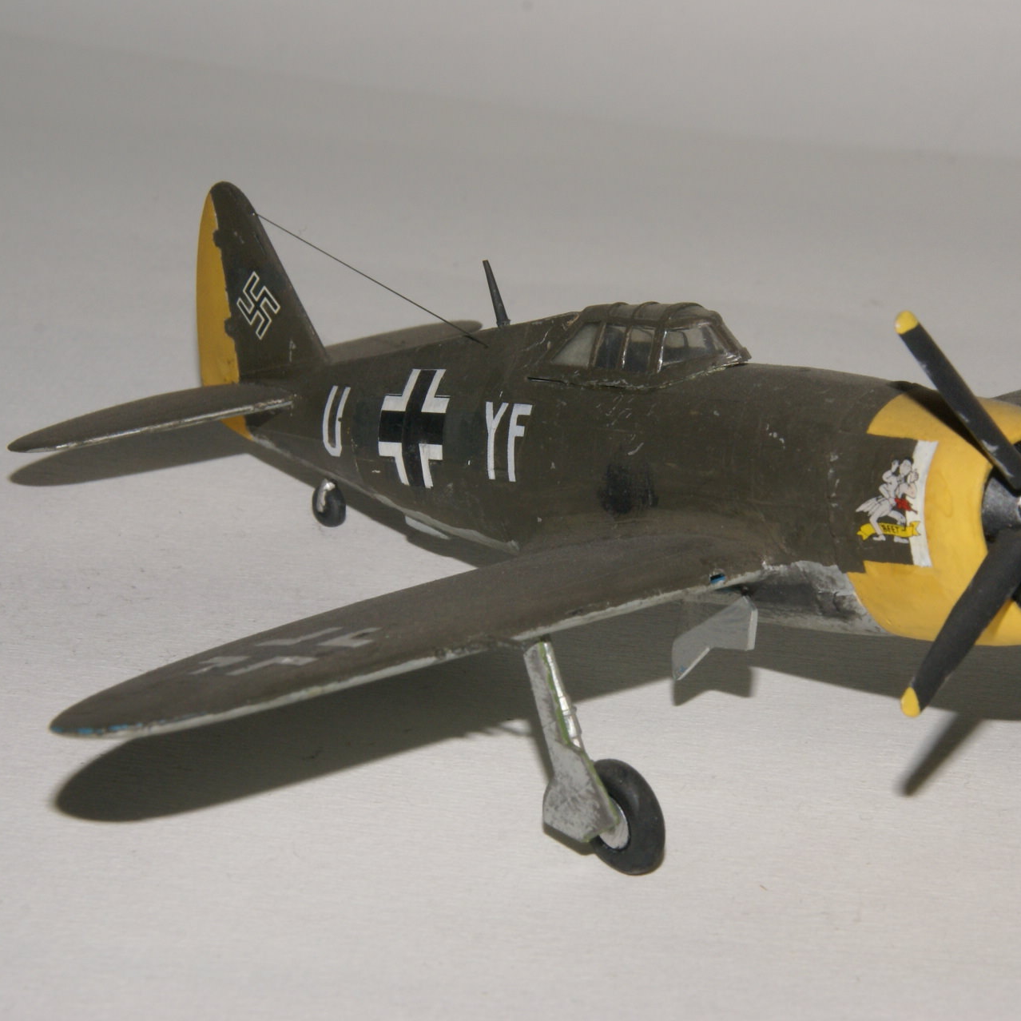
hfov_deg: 12.1
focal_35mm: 144
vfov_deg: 12.2
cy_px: 510
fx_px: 4793
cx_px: 645
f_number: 22
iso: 400
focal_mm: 75
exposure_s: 1/125
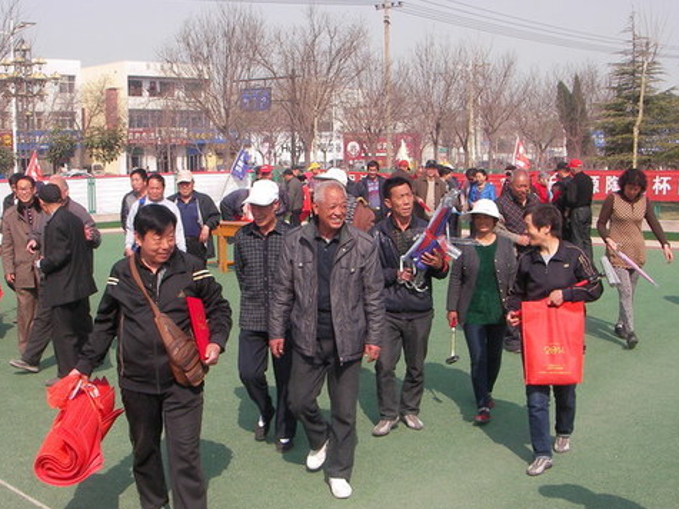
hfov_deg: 39.6
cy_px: 265
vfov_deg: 30.2
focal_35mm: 48
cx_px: 306
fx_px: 941
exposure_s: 1/188
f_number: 6.6
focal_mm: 6.3
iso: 50
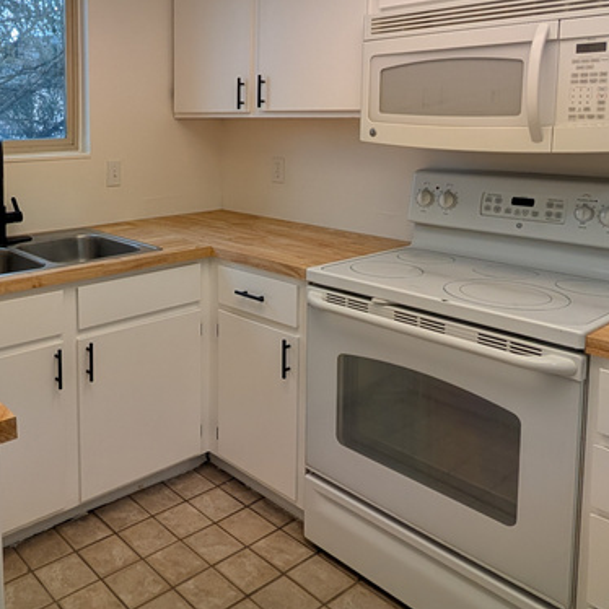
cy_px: 181
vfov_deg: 54.0
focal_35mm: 29
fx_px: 577
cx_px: 140
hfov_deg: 52.7
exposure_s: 1/164
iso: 44
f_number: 1.7
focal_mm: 2.02
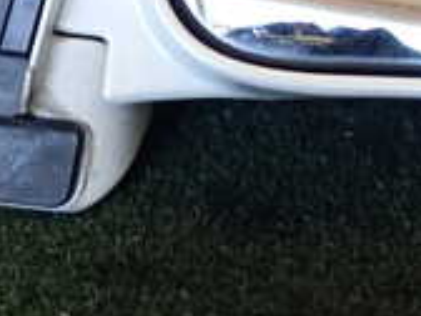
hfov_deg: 18.4
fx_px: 1301
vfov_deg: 13.0
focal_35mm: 107
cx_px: 243
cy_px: -173
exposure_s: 1/60
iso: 100
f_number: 2.3
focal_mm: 5.4
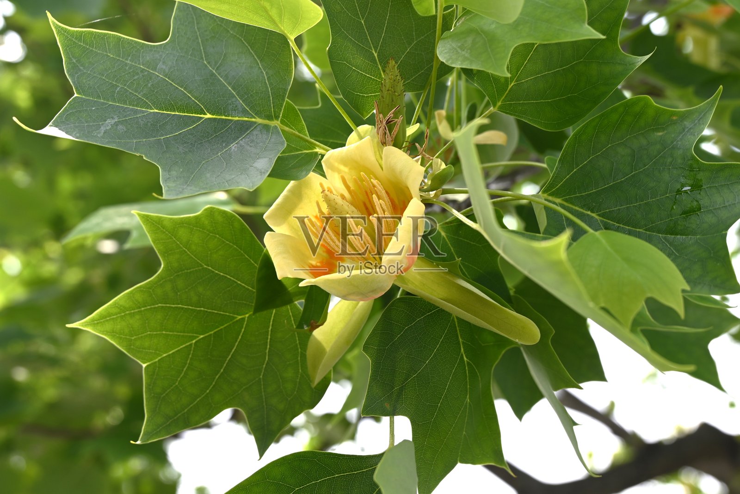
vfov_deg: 22.6
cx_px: 370
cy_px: 247
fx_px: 1234
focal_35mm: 60
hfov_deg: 33.4
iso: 200
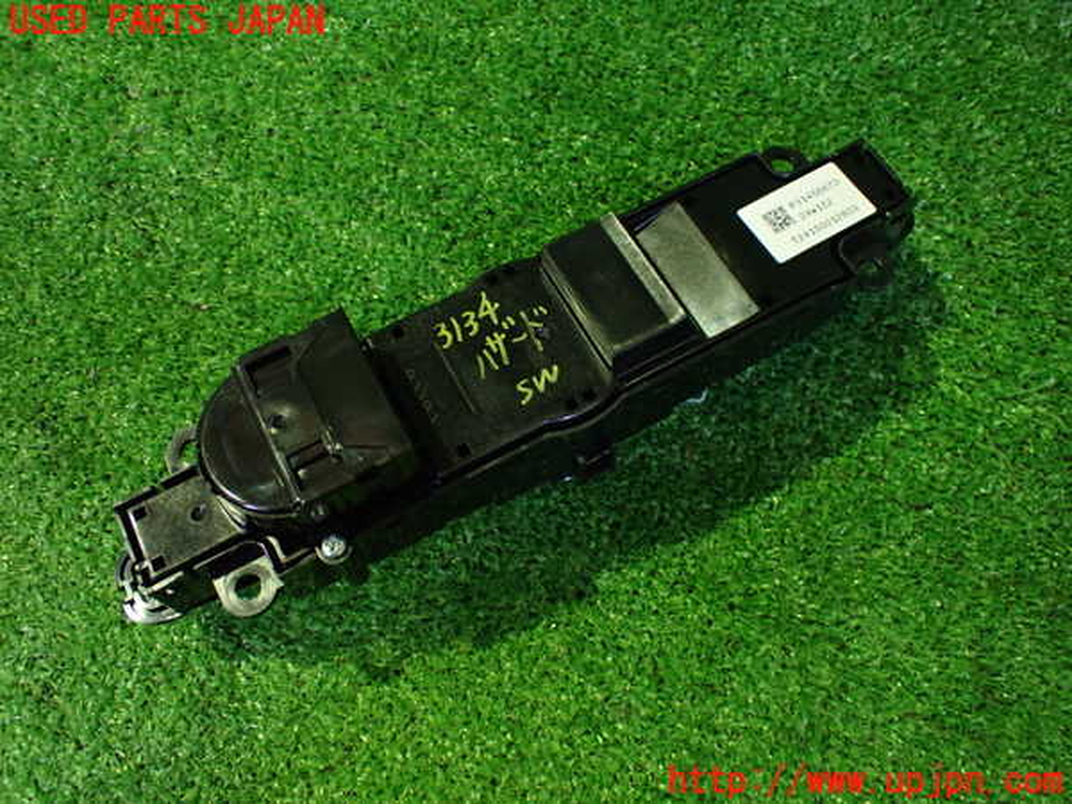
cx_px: 536
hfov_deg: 60.0
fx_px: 929
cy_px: 402
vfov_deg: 46.8
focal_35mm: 30
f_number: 2.3
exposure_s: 1/30
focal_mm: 5.4
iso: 1000
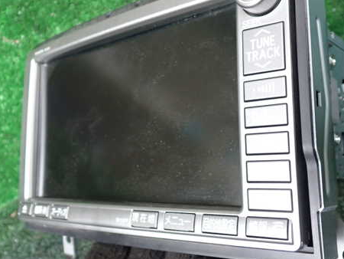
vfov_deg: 36.0
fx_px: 398
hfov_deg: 46.7
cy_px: 116
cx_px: 186
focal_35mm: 40
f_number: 2.3
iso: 500
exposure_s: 1/30
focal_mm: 5.4
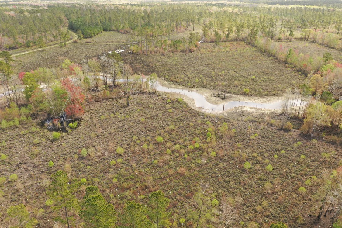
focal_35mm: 28
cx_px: 171
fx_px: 266
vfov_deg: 46.4
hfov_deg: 65.5
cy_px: 114
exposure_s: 1/160
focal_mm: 10.26
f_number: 4.5
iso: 100
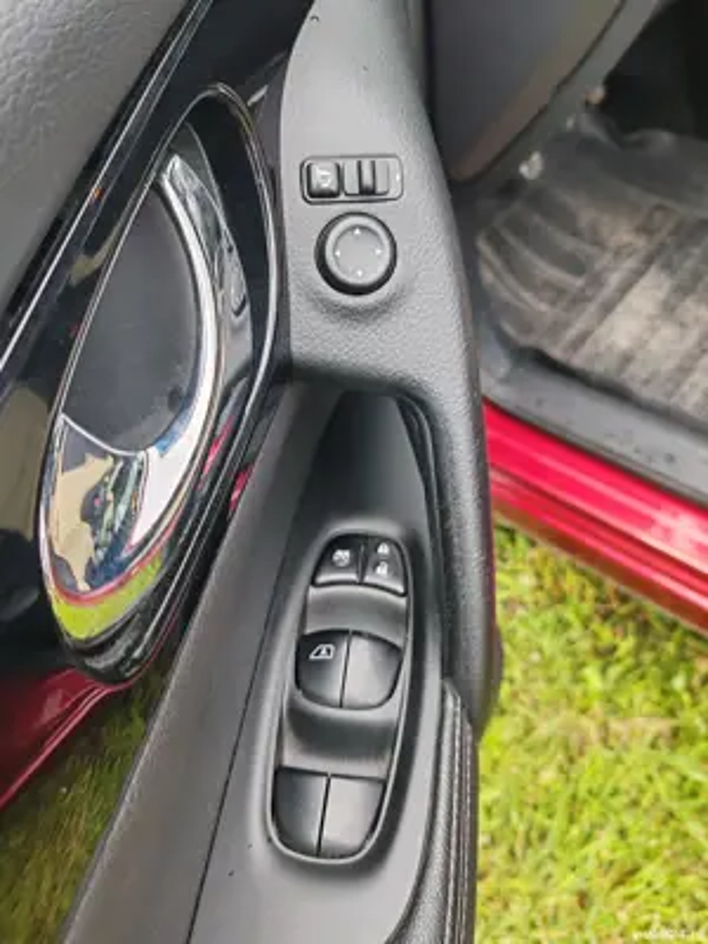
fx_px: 736
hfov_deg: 51.4
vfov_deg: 65.3
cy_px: 472
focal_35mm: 27
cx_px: 354
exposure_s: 1/100
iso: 64
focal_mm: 6.12
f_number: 1.9
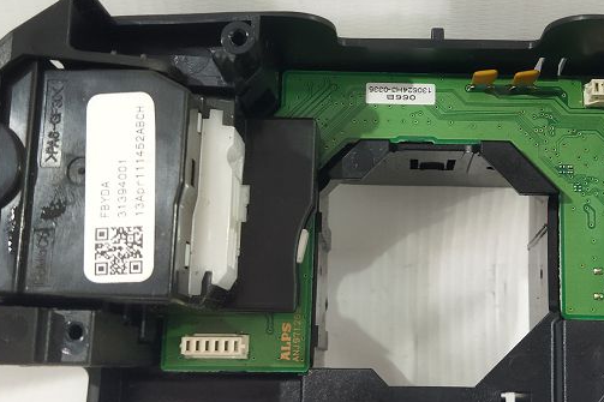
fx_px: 1124
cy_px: 170
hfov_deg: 29.7
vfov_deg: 20.3
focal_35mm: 67
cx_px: 437
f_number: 1.79
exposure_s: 1/50
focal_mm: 4.71
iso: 328
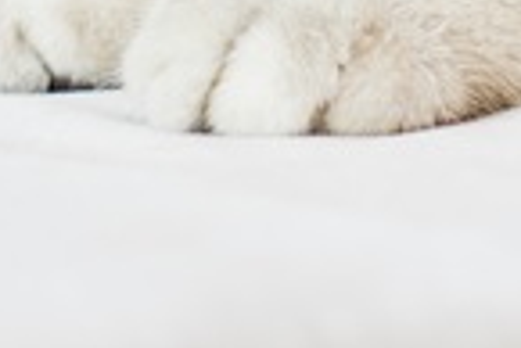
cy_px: -552
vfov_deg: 4.8
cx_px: 327
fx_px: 3984
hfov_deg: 7.5
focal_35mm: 275
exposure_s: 1/80
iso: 320
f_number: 3.5
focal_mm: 50
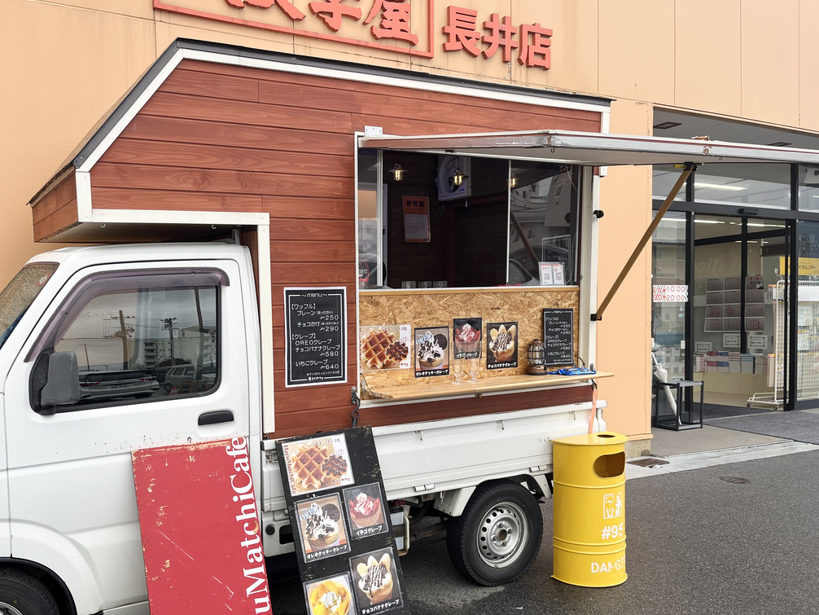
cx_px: 334
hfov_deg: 57.9
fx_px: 734
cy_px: 349
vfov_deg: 45.4
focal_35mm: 31
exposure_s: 1/520
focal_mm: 5.1
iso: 50
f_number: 1.6
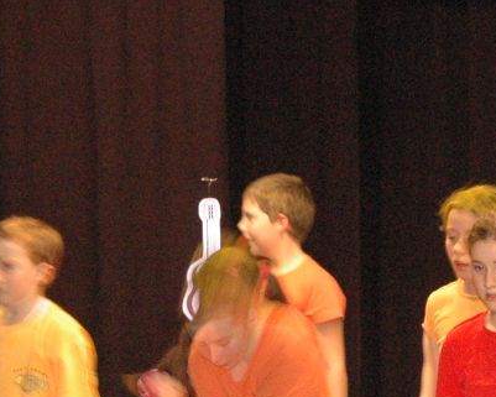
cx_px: 732
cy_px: 498
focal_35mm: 232
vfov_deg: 6.6
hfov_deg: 8.2
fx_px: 3407
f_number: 5
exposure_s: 1/10
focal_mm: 44
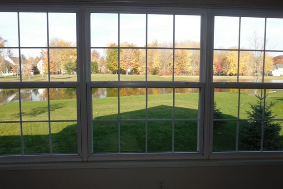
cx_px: 143
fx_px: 252
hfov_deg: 58.7
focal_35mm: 32
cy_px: 93
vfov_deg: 41.1
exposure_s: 1/320
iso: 125
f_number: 3.8
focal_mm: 5.3
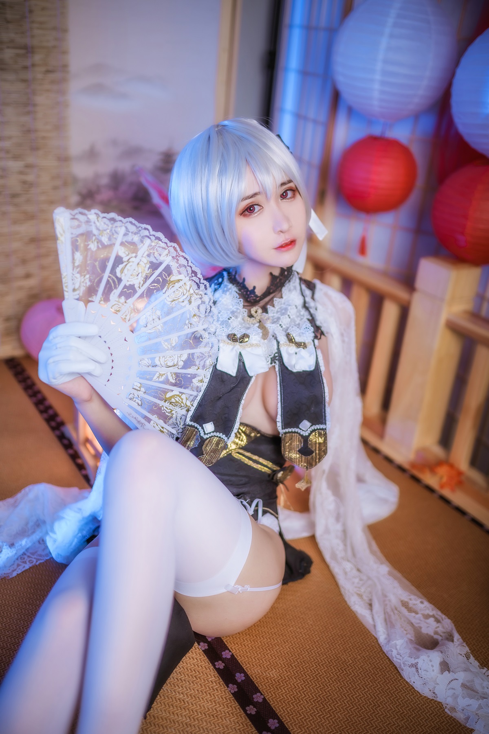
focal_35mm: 35
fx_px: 714
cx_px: 244
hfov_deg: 37.8
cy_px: 367
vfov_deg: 54.5
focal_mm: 35
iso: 100
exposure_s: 1/400
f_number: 1.4
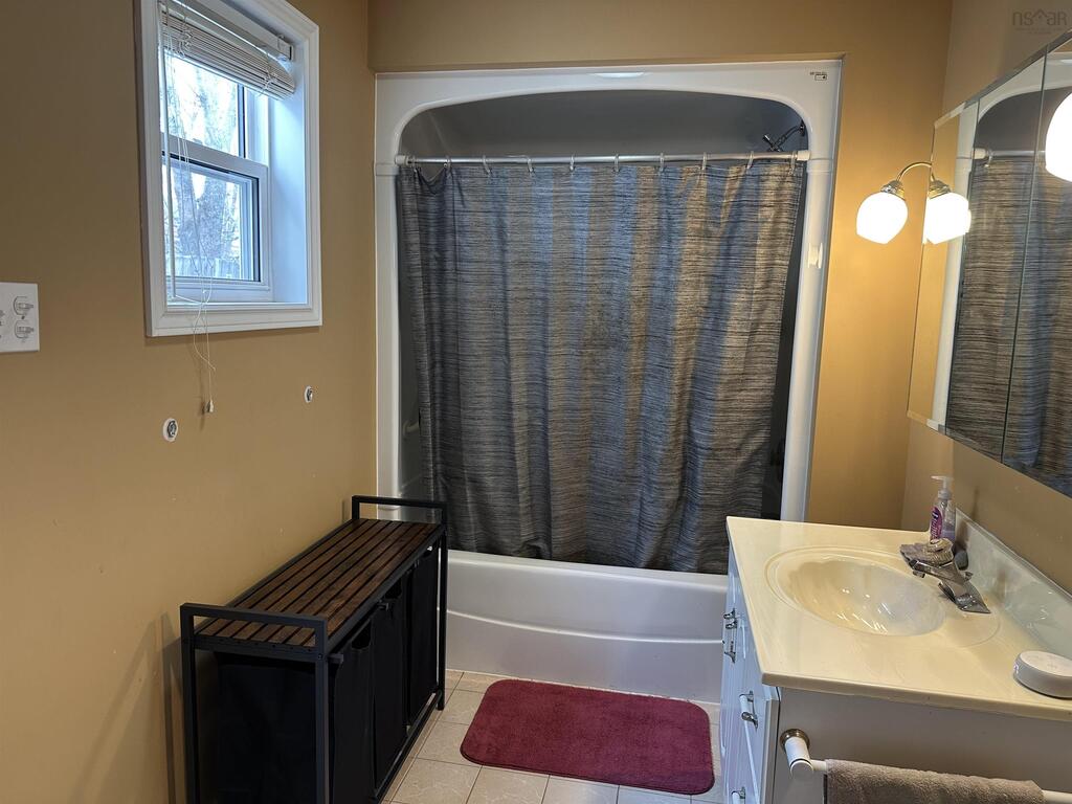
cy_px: 402
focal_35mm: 24
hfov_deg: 71.6
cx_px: 536
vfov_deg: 56.8
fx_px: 743
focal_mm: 6.86
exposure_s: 1/60
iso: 125
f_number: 1.78
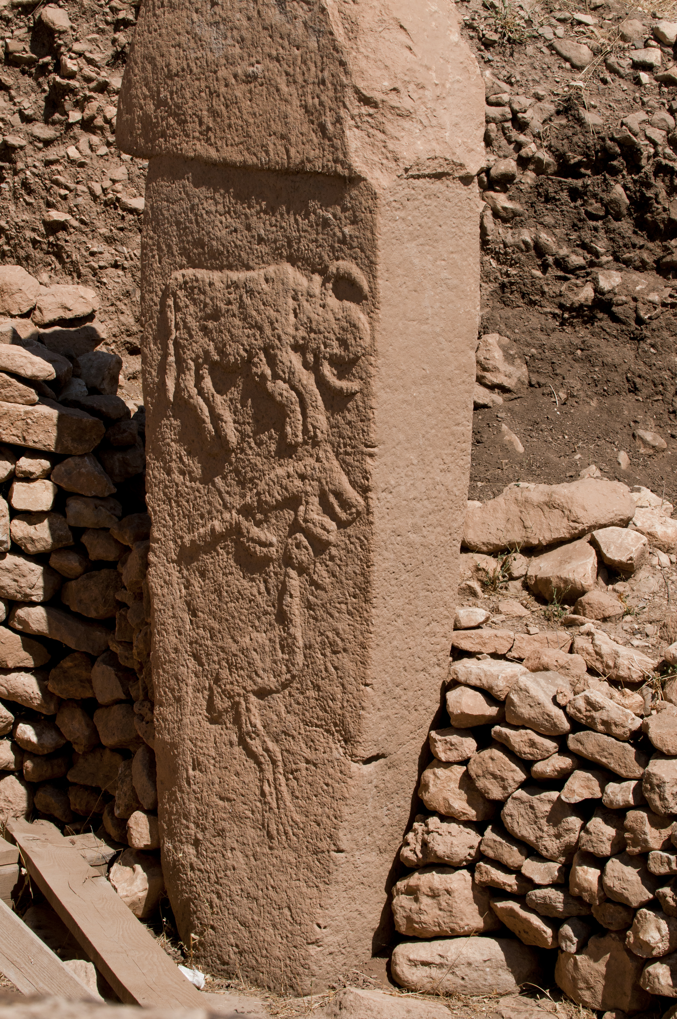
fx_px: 2969
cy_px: 510
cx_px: 338
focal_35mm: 105
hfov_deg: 13.0
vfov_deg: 19.5
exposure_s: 1/500
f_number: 11
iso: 200
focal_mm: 70
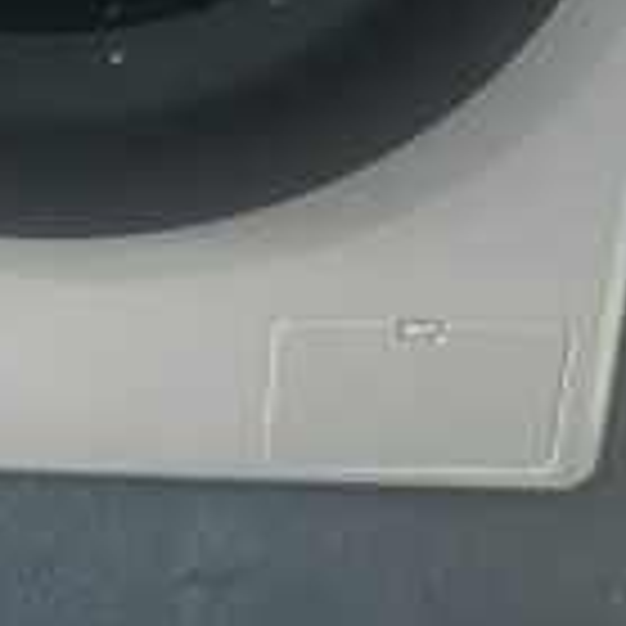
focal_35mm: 95
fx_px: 1944
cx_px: 122
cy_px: -520
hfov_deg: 18.1
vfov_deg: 15.5
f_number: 1.5
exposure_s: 1/50
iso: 100
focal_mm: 5.7
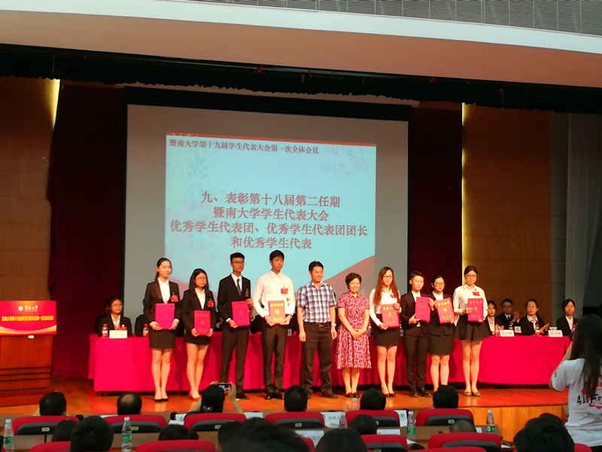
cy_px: 226
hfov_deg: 67.3
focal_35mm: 26
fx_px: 452
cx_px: 301
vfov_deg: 53.1
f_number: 2.2
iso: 250
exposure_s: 1/30
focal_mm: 3.83
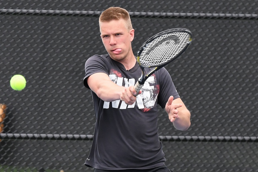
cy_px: 108
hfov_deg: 5.8
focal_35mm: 358
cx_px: 115
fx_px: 2565
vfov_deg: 3.8
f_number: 5.6
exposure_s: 1/1250
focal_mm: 190
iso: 560
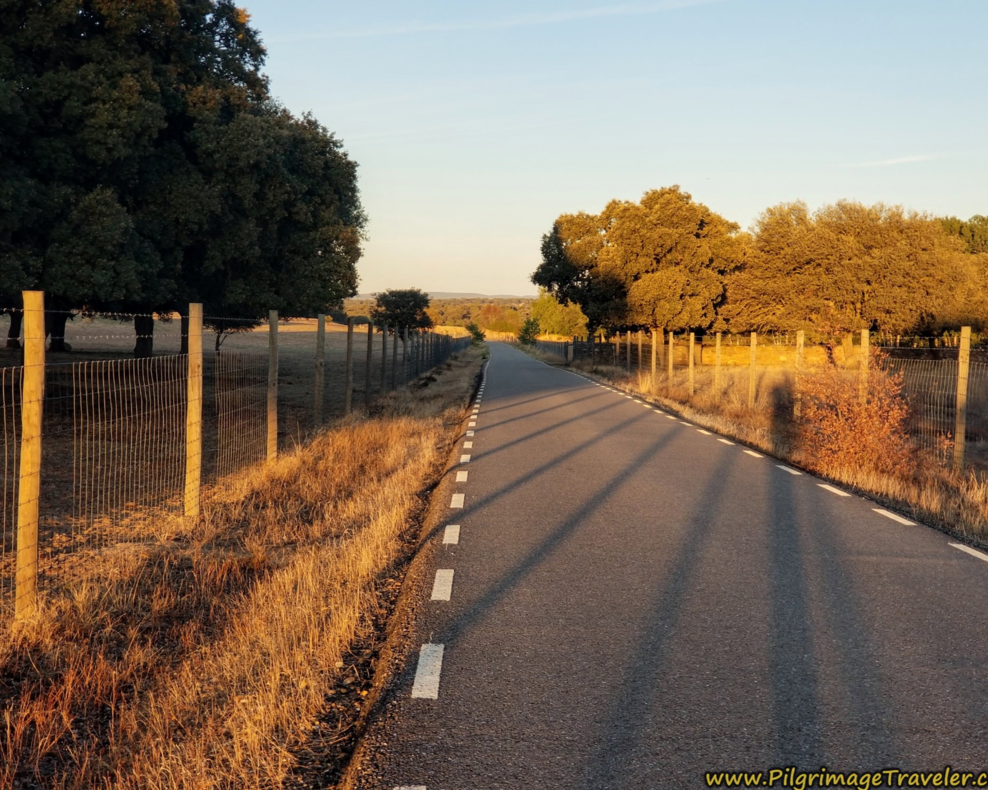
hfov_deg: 34.1
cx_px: 503
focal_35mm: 55
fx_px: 1608
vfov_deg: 27.6
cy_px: 399
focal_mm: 6
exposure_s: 1/138
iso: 25
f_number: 2.4
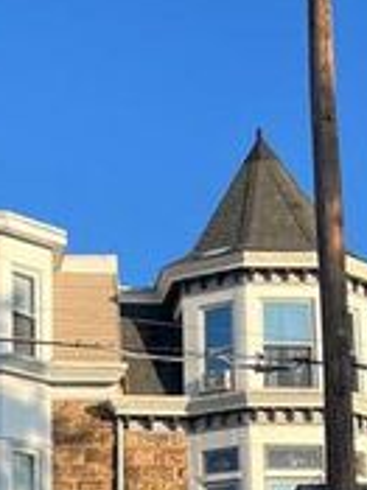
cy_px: 556
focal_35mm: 99
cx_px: -11
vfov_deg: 19.0
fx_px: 1401
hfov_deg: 14.6
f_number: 1.6
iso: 50
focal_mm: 5.1
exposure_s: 1/1672
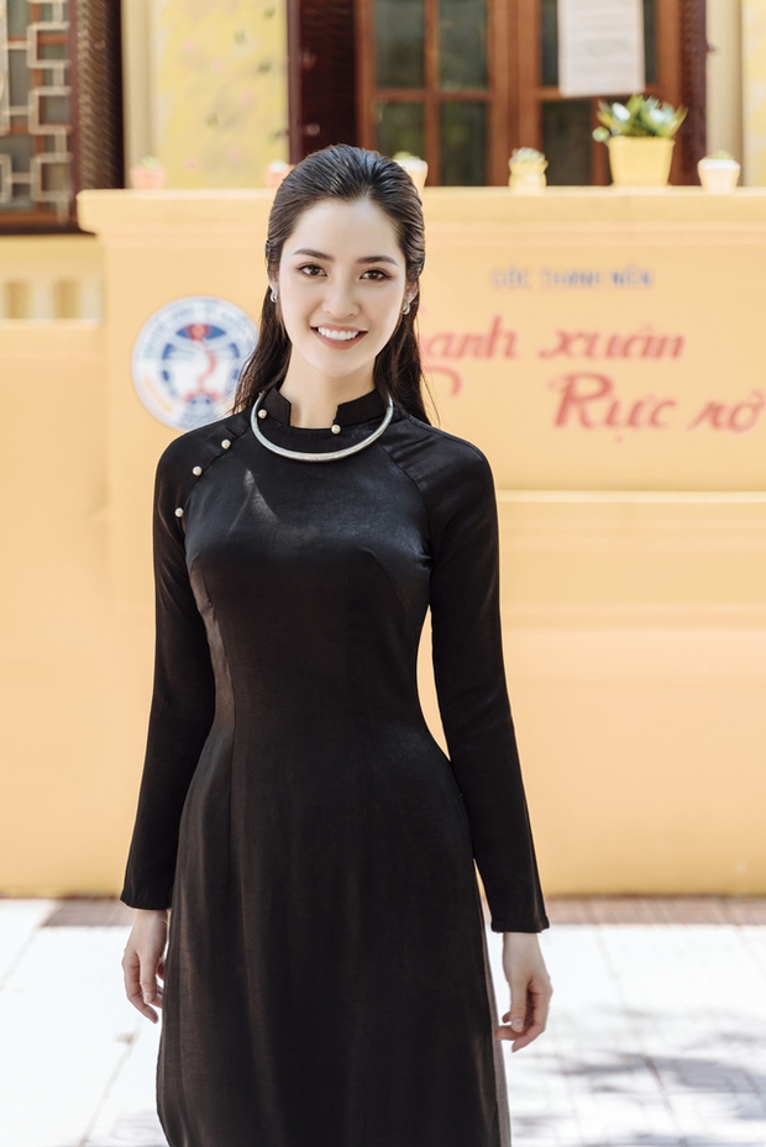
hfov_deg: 18.2
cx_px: 383
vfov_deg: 27.0
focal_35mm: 75
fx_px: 2392
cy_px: 574
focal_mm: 75
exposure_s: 1/200
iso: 100
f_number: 3.2
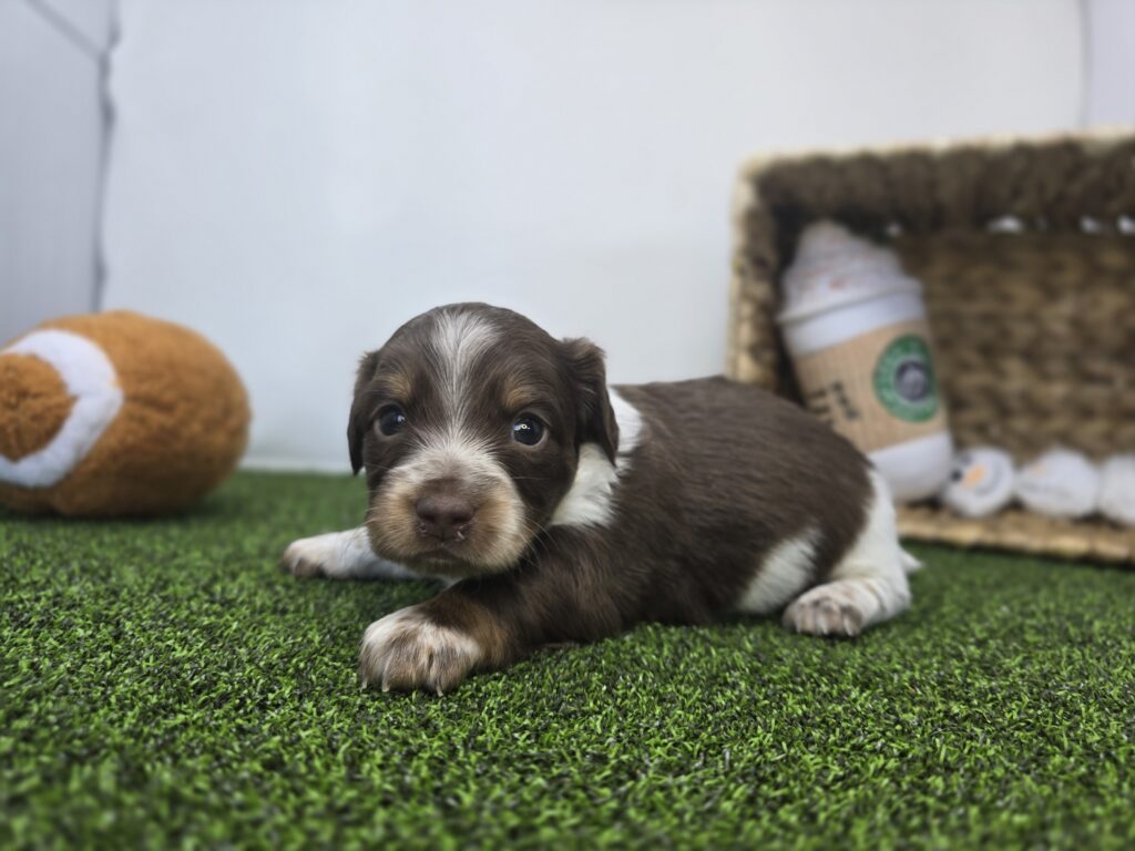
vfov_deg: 58.9
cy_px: 426
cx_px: 568
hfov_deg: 73.9
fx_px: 754
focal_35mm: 23
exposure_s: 1/50
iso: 16
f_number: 1.7
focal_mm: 6.3
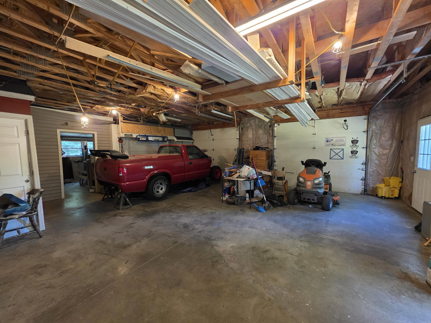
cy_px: 162
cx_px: 216
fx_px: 162
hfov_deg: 106.2
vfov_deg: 89.9
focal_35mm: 13
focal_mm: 2.2
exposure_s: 1/60
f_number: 1.9
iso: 800
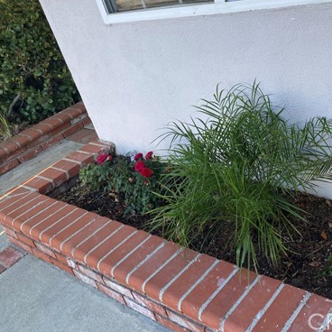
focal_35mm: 40
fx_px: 434
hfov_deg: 39.9
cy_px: 118
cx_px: 274
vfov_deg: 41.5
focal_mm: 4.25
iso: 32
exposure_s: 1/190
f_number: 1.8
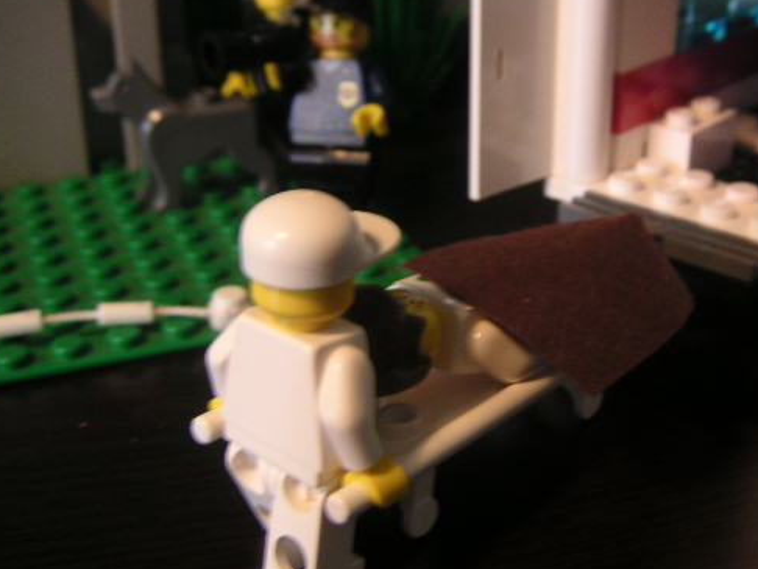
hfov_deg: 37.9
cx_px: 479
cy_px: 254
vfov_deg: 29.1
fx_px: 1095
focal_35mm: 50
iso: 100
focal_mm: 6
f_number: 2.8
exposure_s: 1/10
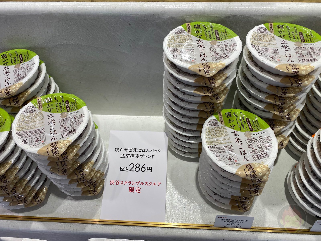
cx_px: 160
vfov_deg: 53.1
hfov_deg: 67.3
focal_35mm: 26
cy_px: 120
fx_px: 241
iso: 32
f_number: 1.8
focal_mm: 4.25
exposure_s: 1/102
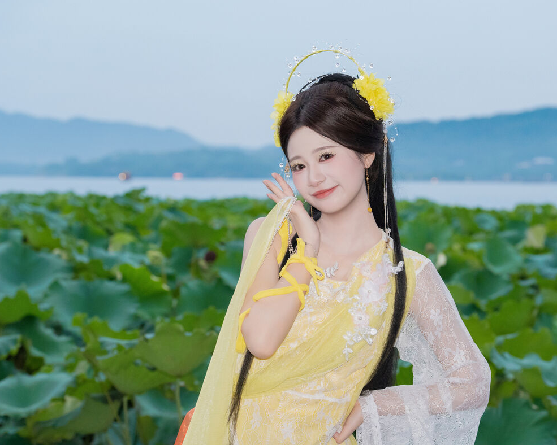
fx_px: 1319
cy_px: 220
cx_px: 296
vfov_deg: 19.2
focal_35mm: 80
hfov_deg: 23.8
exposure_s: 1/250
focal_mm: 70
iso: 8000
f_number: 5
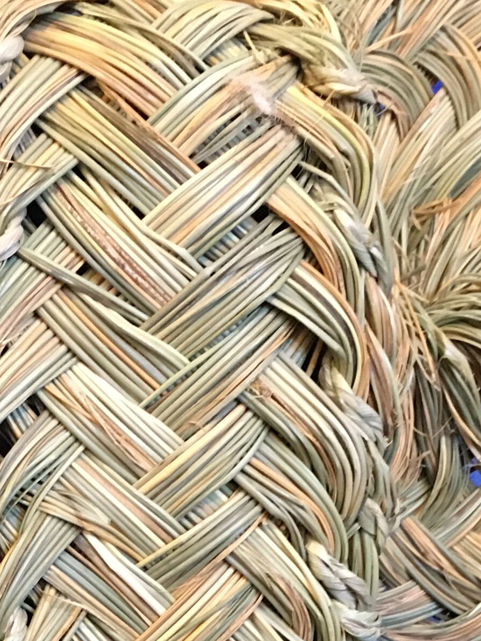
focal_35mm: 98
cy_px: 845
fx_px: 1815
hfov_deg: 15.0
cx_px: 82
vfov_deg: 18.6
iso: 250
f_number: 2.2
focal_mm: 4.15
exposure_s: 1/17
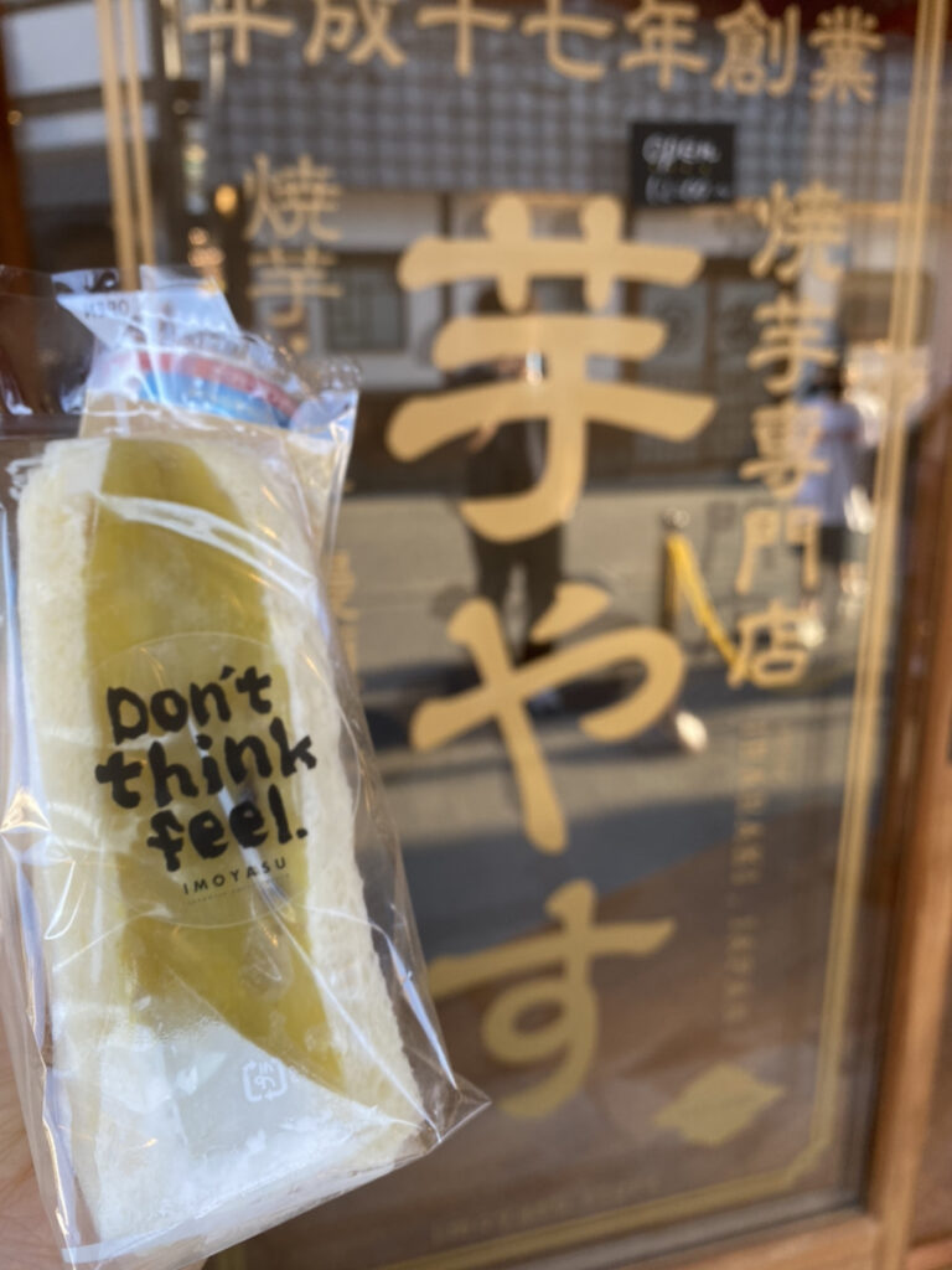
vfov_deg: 67.3
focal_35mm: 26
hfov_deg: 53.1
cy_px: 635
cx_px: 476
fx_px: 953
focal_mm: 4.25
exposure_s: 1/203
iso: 32
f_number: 1.8
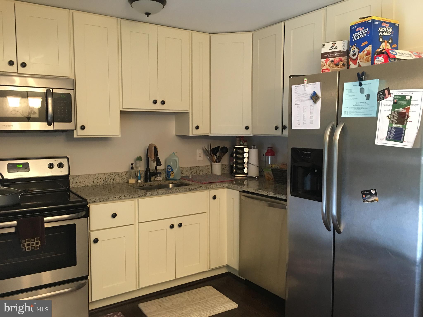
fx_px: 354
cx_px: 212
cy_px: 158
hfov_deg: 61.7
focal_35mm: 29
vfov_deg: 48.2
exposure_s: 1/10
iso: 100
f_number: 2.2
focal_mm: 4.15
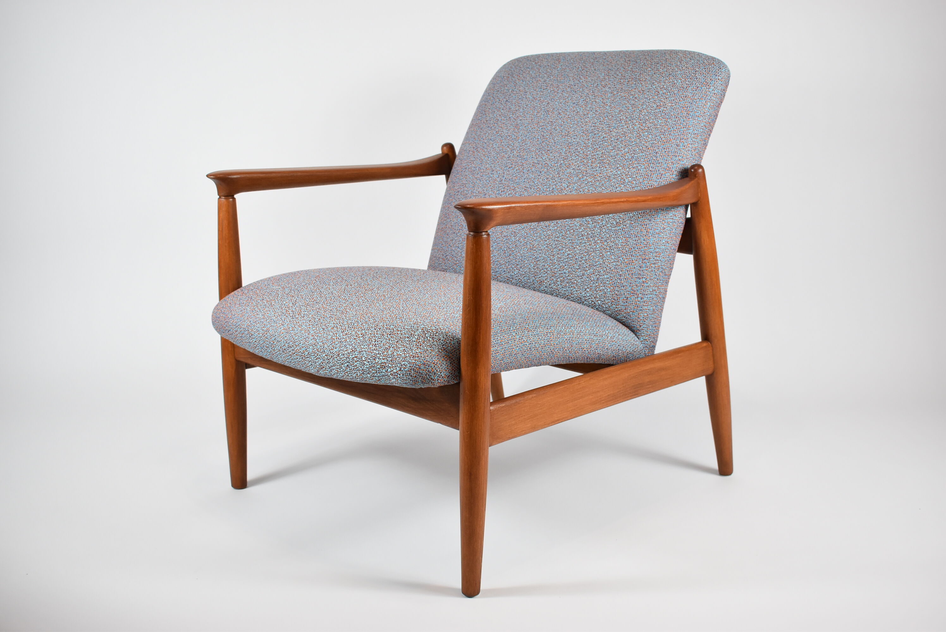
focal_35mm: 44
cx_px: 473
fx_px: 1144
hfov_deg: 44.9
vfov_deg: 30.9
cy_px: 316
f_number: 5
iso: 800
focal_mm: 29
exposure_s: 1/125
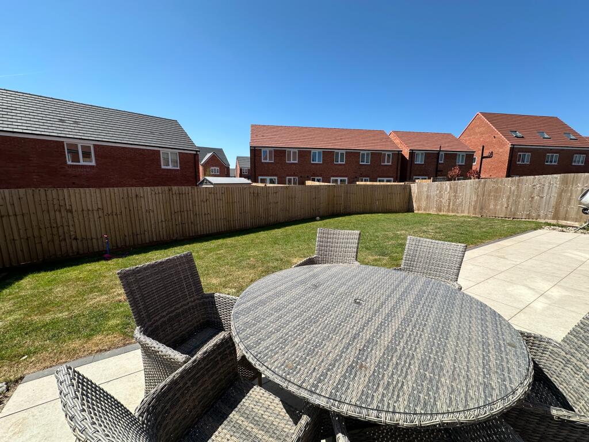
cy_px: 221
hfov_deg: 102.1
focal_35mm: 14
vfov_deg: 85.7
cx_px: 294
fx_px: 238
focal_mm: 2.22
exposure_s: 1/1511
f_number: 2.2
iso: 50
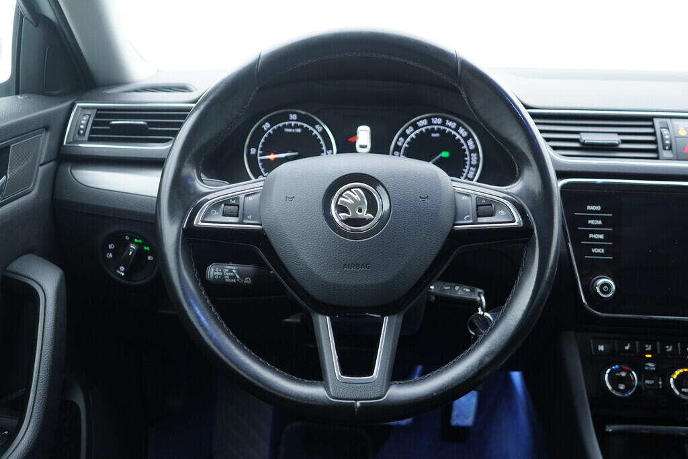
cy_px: 230
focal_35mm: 36
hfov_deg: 53.1
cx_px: 344
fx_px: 688
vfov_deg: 36.9
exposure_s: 1/40
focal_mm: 24
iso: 320
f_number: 2.8
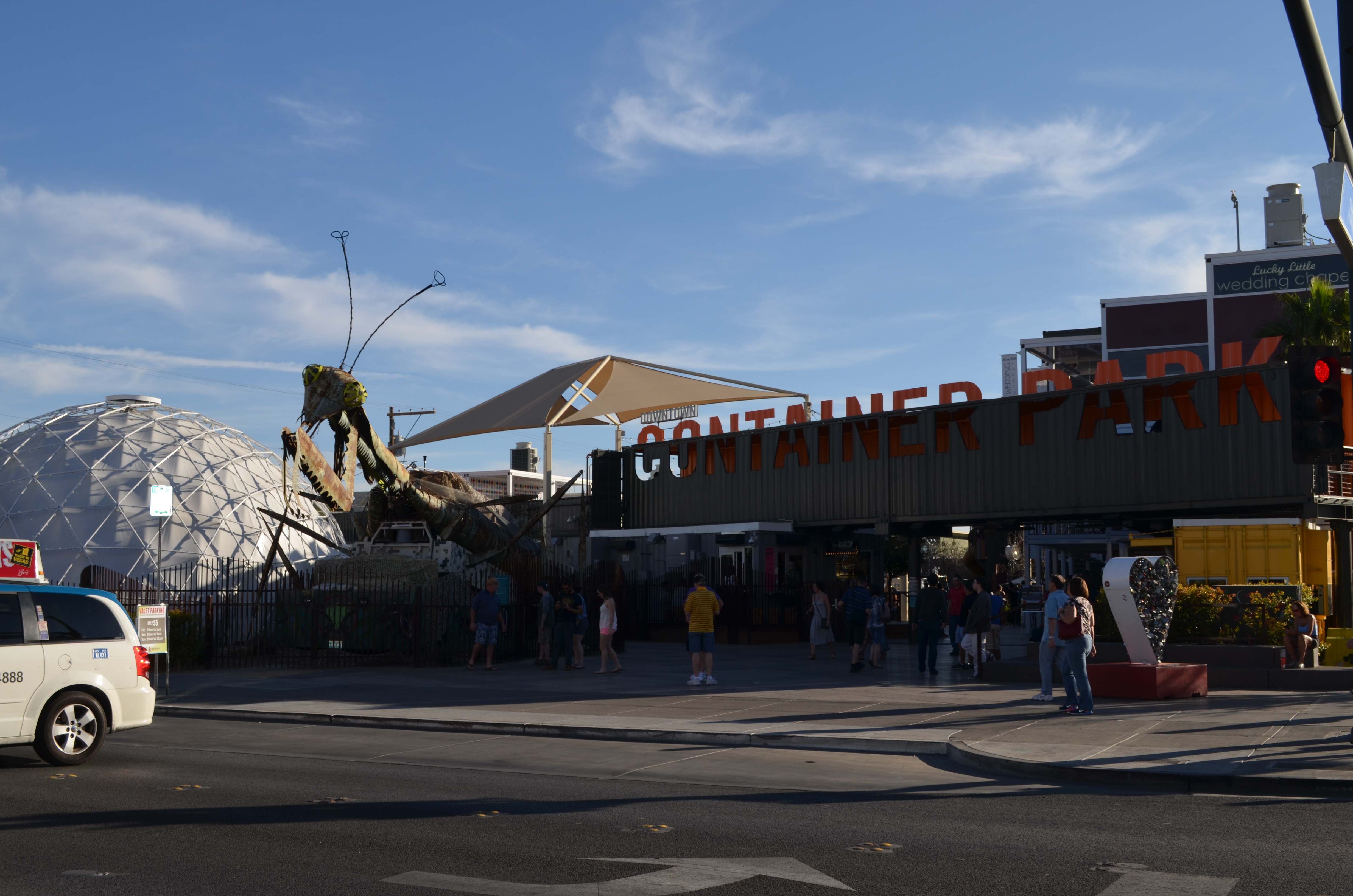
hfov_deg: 49.6
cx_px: 676
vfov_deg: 34.1
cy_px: 448
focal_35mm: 39
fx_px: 1463
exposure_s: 1/200
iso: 100
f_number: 10
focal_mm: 26
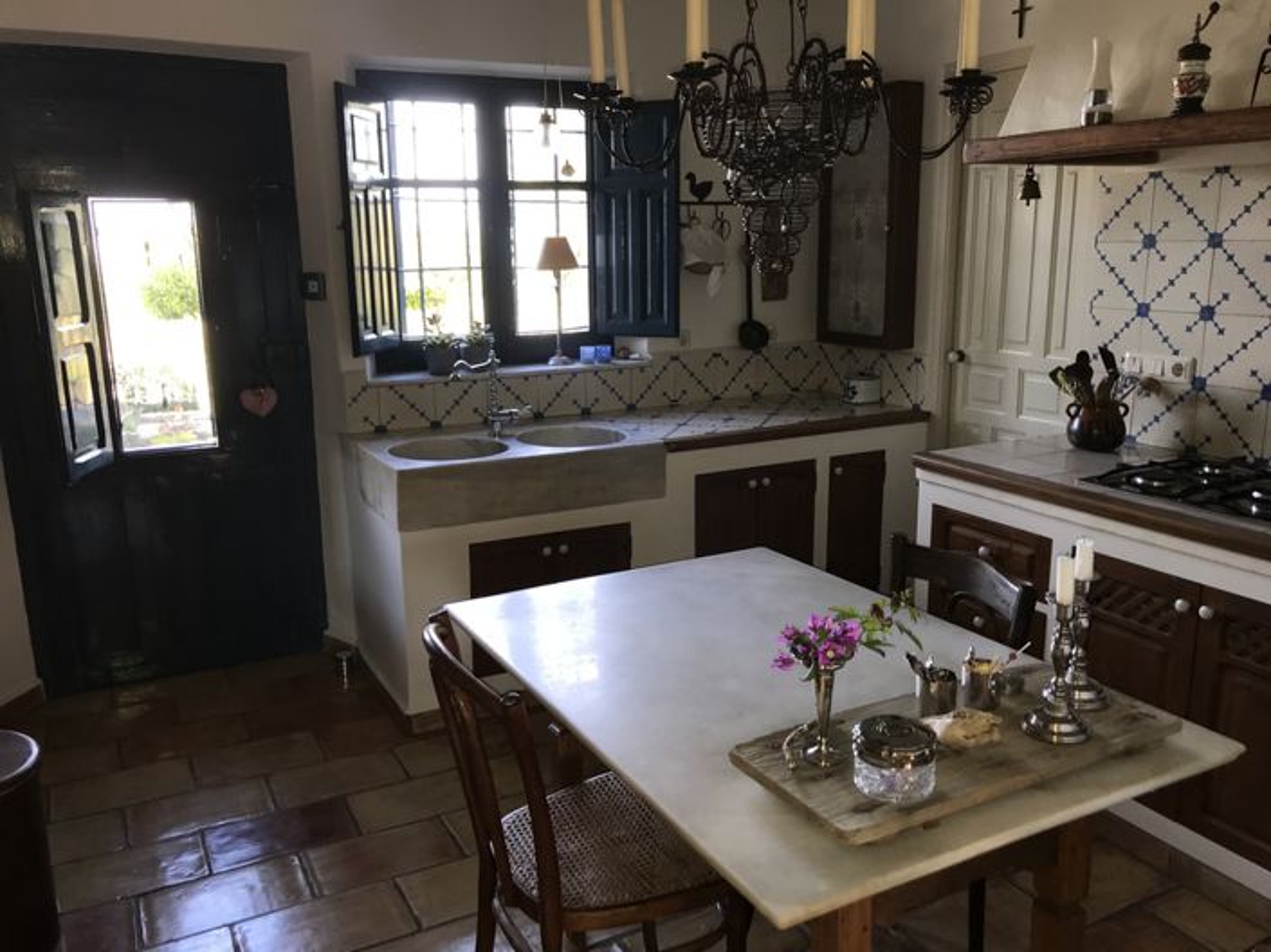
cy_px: 476
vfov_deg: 49.7
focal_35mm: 28
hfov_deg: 63.5
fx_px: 1028
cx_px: 636
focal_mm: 3.99
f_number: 1.8
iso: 25
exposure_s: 1/33
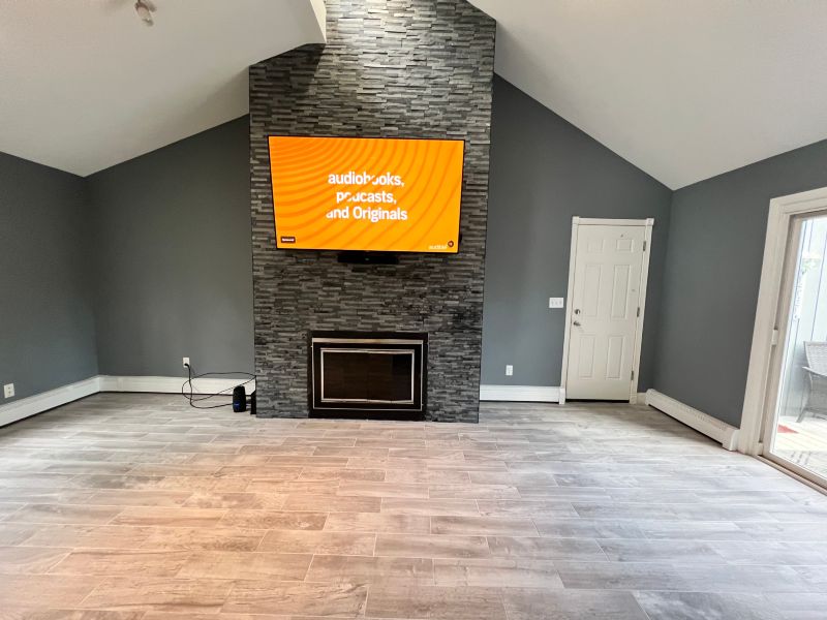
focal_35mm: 13
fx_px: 311
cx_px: 414
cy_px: 310
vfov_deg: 89.9
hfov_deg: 106.2
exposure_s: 1/60
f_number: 1.8
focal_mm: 1.57
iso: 400
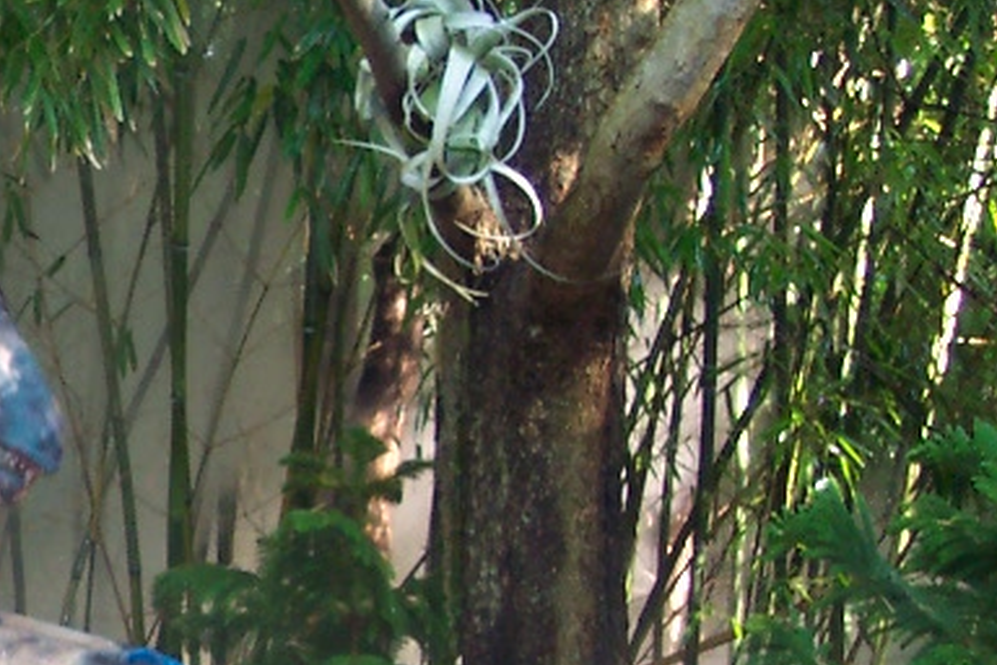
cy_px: 592
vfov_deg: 12.7
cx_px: -387
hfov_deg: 17.6
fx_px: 2963
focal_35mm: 107
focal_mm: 8
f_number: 2.8
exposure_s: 1/30
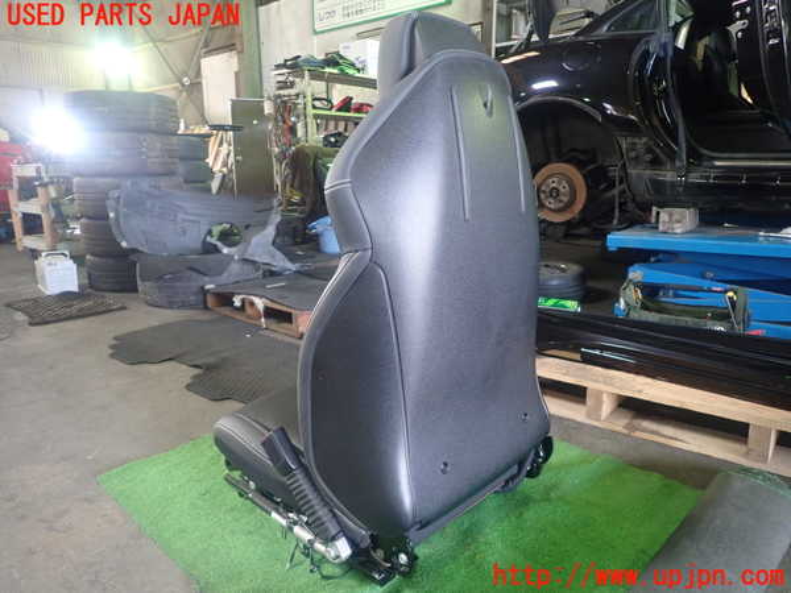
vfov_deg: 54.9
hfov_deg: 69.4
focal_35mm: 25
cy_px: 296
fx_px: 571
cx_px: 396
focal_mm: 4.5
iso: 320
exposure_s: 1/30
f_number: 2
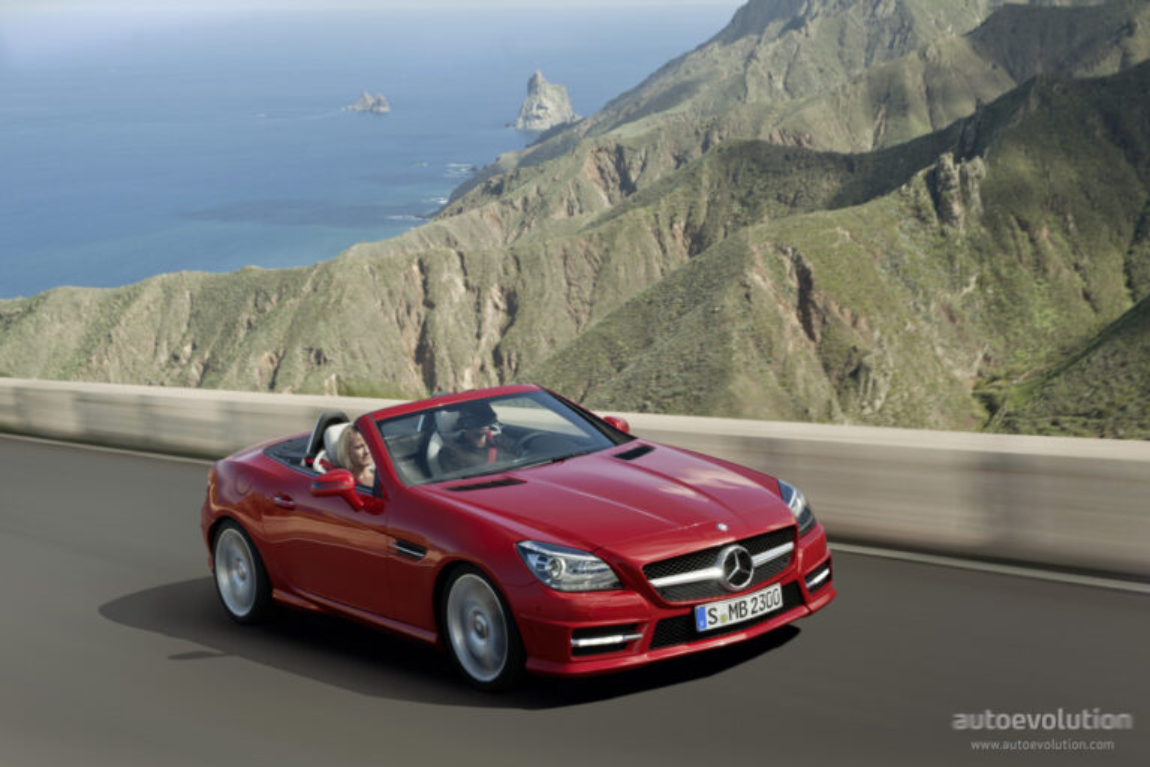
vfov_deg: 24.2
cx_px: 575
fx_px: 1789
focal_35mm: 56
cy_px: 384
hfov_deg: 35.6
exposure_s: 8
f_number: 14
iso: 100
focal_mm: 56
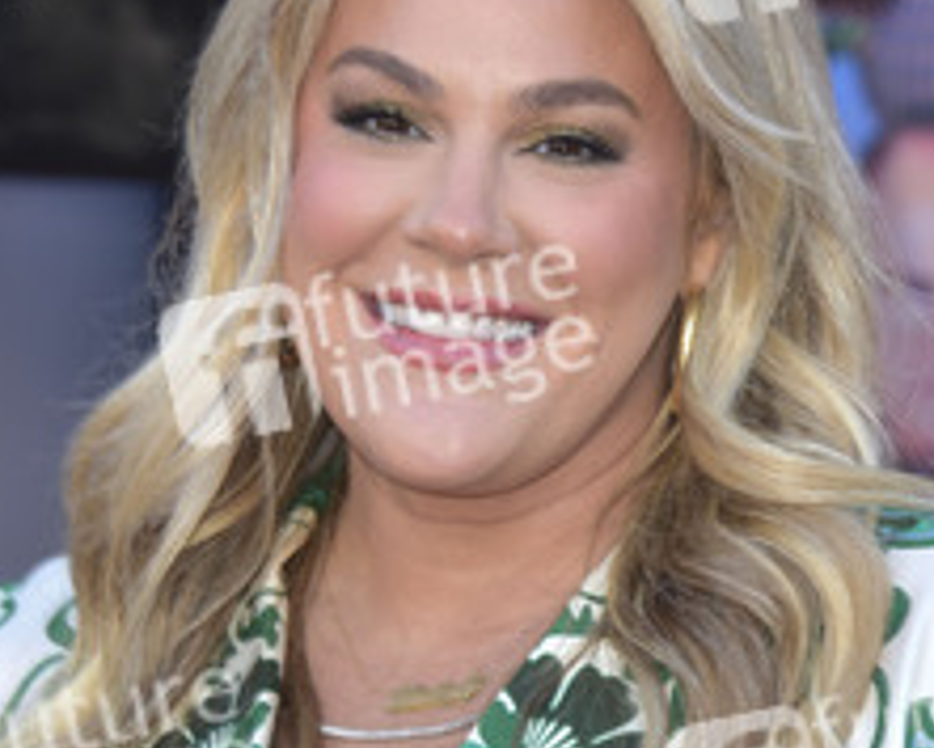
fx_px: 7522
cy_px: 558
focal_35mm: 272
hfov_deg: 7.1
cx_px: 501
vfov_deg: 5.7
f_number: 6.3
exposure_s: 1/250
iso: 320
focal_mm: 160
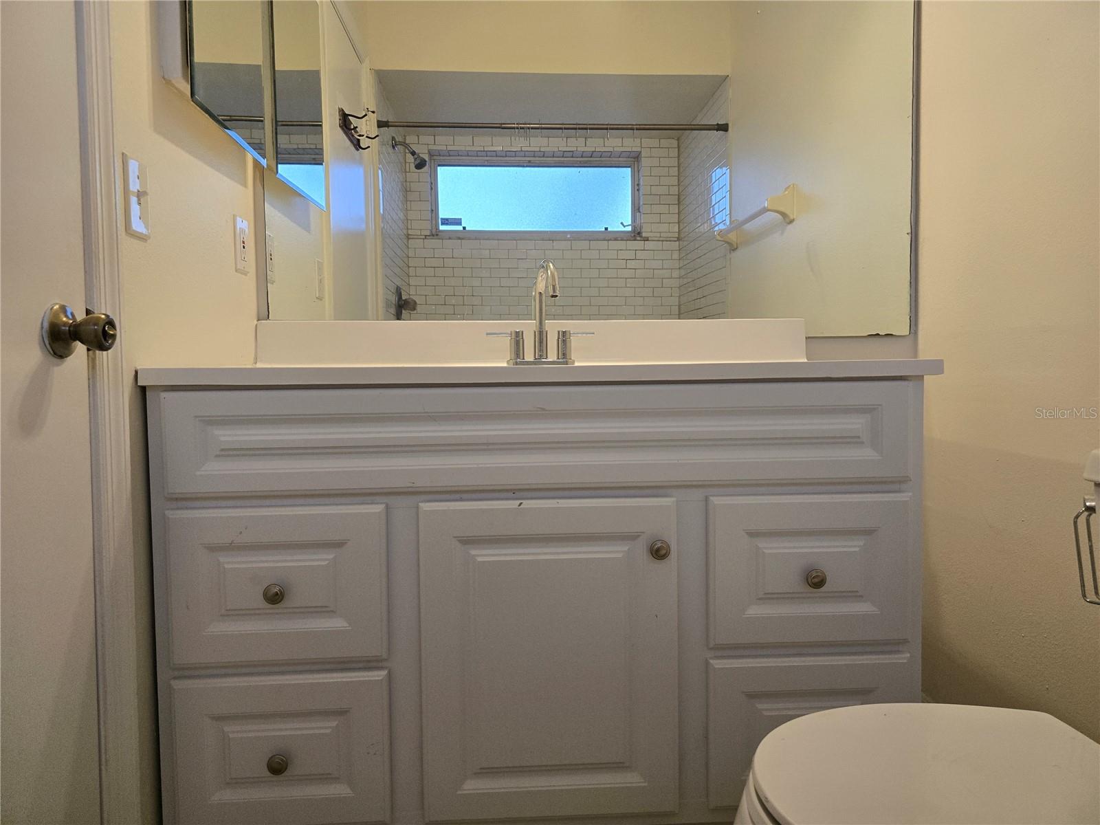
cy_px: 412
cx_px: 550
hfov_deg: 73.9
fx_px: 731
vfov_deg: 58.9
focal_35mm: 23
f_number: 1.7
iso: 160
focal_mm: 6.3
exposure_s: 1/120
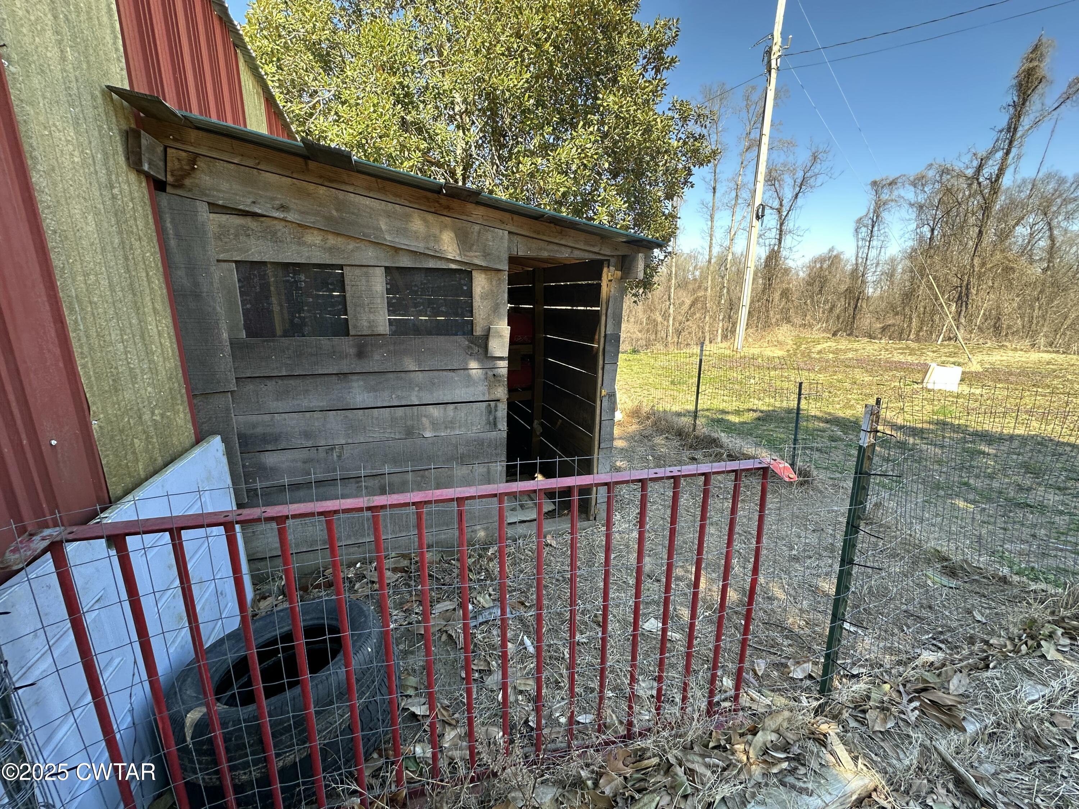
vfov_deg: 85.7
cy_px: 404
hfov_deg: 102.1
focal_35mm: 14
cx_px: 540
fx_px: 436
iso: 40
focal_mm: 2.22
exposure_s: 1/176
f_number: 2.2
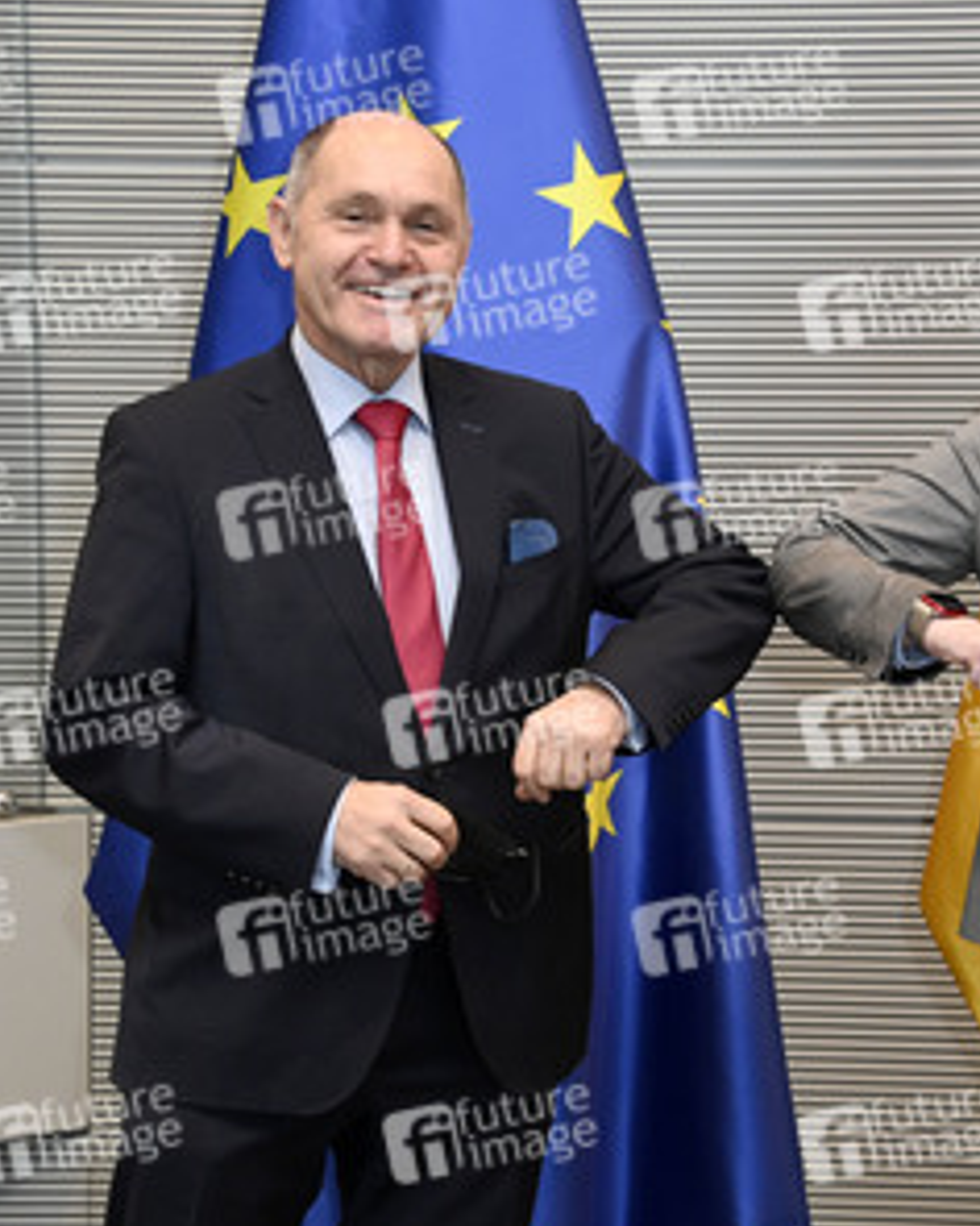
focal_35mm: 89
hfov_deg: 17.1
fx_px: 3227
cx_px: 795
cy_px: 615
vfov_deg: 21.5
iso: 6400
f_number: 5.6
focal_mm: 62
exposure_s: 1/250
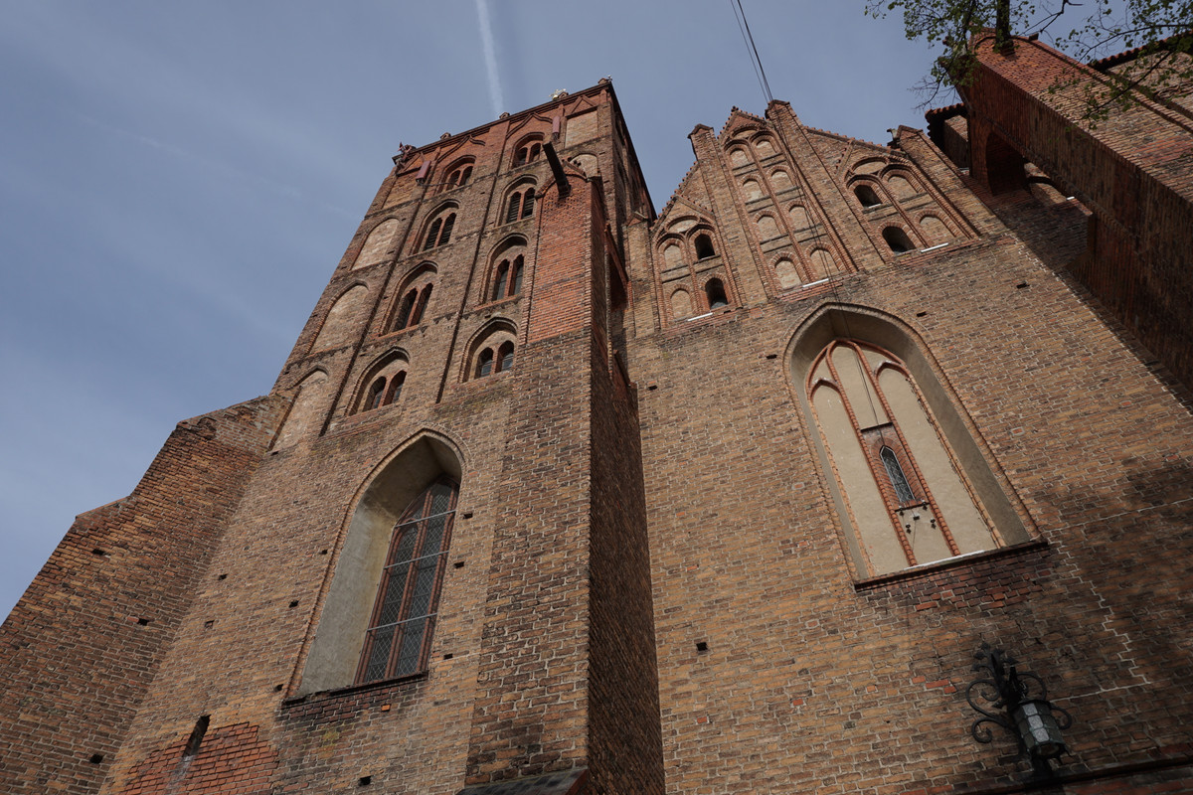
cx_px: 596
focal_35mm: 24
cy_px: 398
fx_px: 795
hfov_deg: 73.7
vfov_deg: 53.1
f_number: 9
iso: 100
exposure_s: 1/200
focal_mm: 16
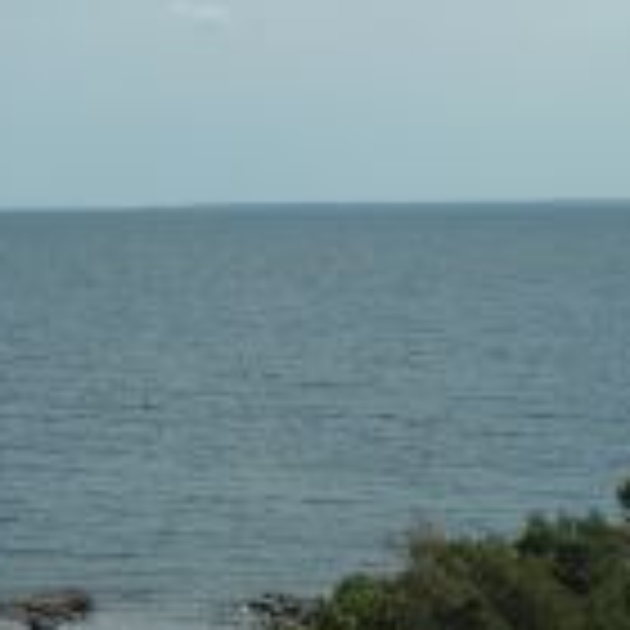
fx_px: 3705
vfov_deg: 9.7
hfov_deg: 9.7
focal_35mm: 180
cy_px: 220
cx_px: 158
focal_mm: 31
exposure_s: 1/800
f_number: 14
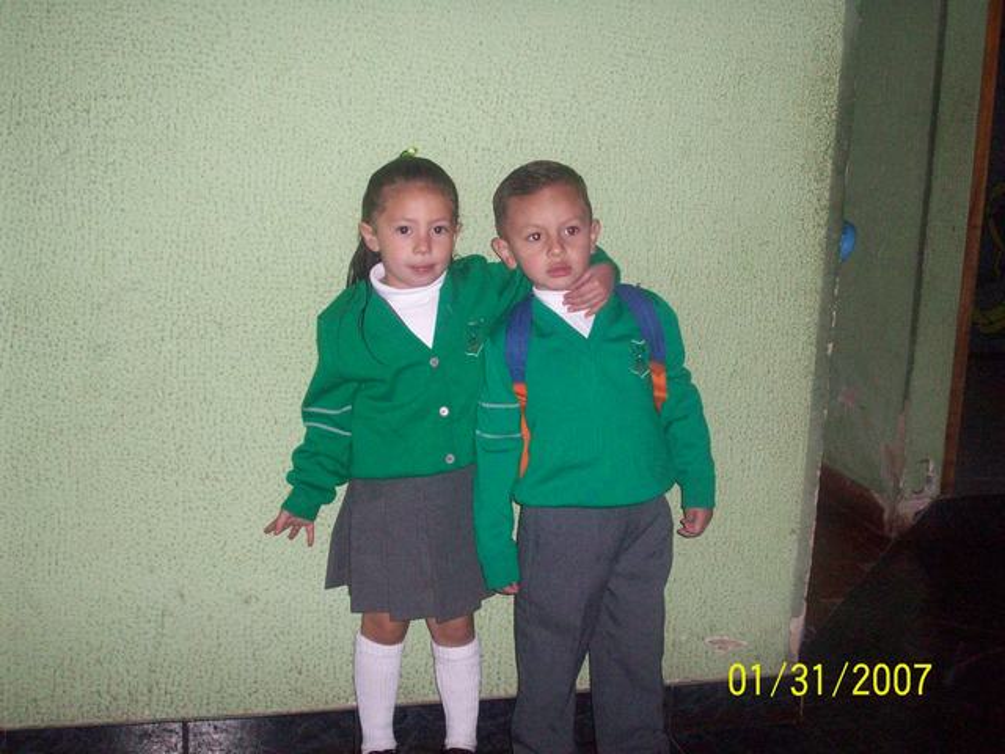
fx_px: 1336
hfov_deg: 41.2
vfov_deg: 31.5
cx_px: 502
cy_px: 377
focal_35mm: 46
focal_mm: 7.6
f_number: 3.1
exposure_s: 1/71.9
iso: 200
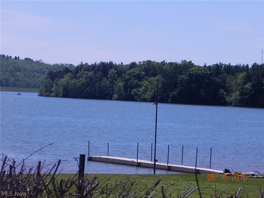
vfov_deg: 9.3
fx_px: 1220
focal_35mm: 160
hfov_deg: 12.3
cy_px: 99
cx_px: 132
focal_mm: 28.7
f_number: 5.1
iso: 125
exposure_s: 1/1250
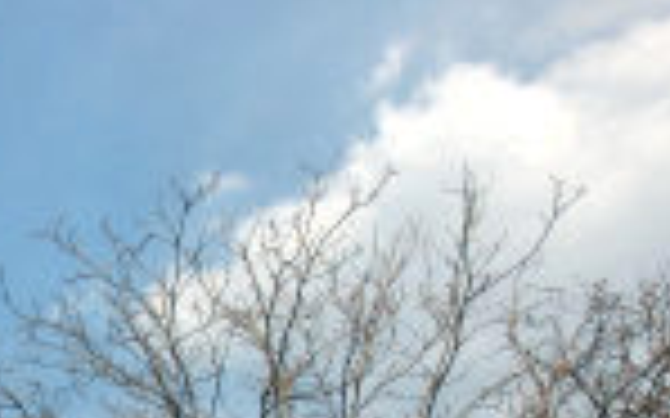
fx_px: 2245
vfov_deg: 10.2
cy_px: 665
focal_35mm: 123
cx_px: -130
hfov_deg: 16.3
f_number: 4
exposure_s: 1/2500
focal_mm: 24
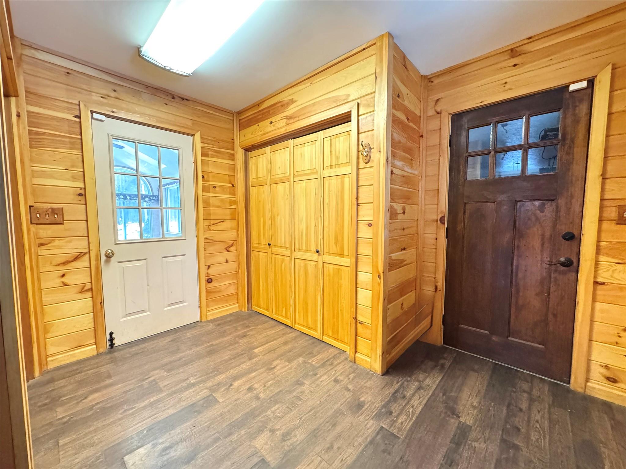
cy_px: 234
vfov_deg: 85.7
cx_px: 313
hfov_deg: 102.1
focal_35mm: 14
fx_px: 253
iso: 1250
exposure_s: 1/30
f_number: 2.2
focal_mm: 2.22
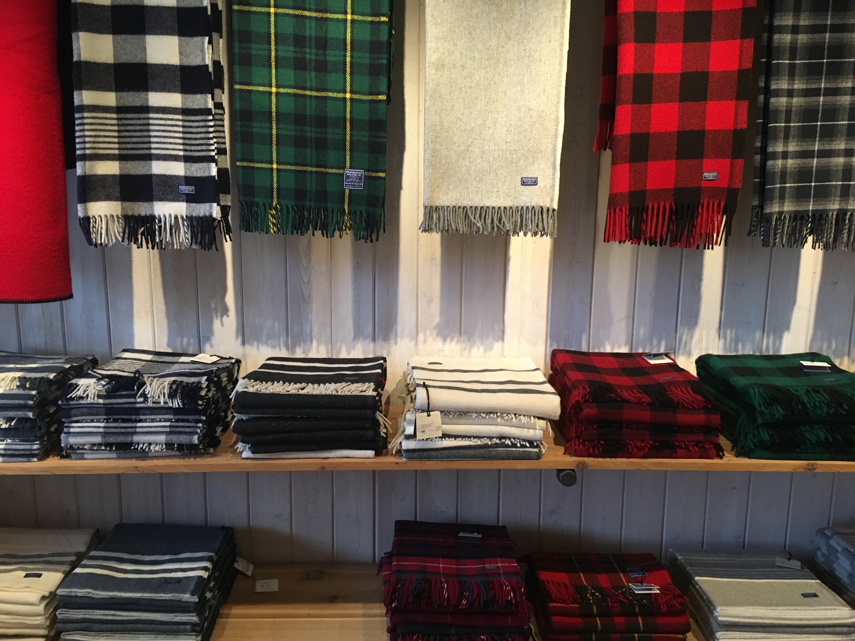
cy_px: 320
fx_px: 716
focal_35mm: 29
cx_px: 428
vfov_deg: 48.2
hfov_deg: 61.7
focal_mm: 4.15
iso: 160
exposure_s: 1/30
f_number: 2.2
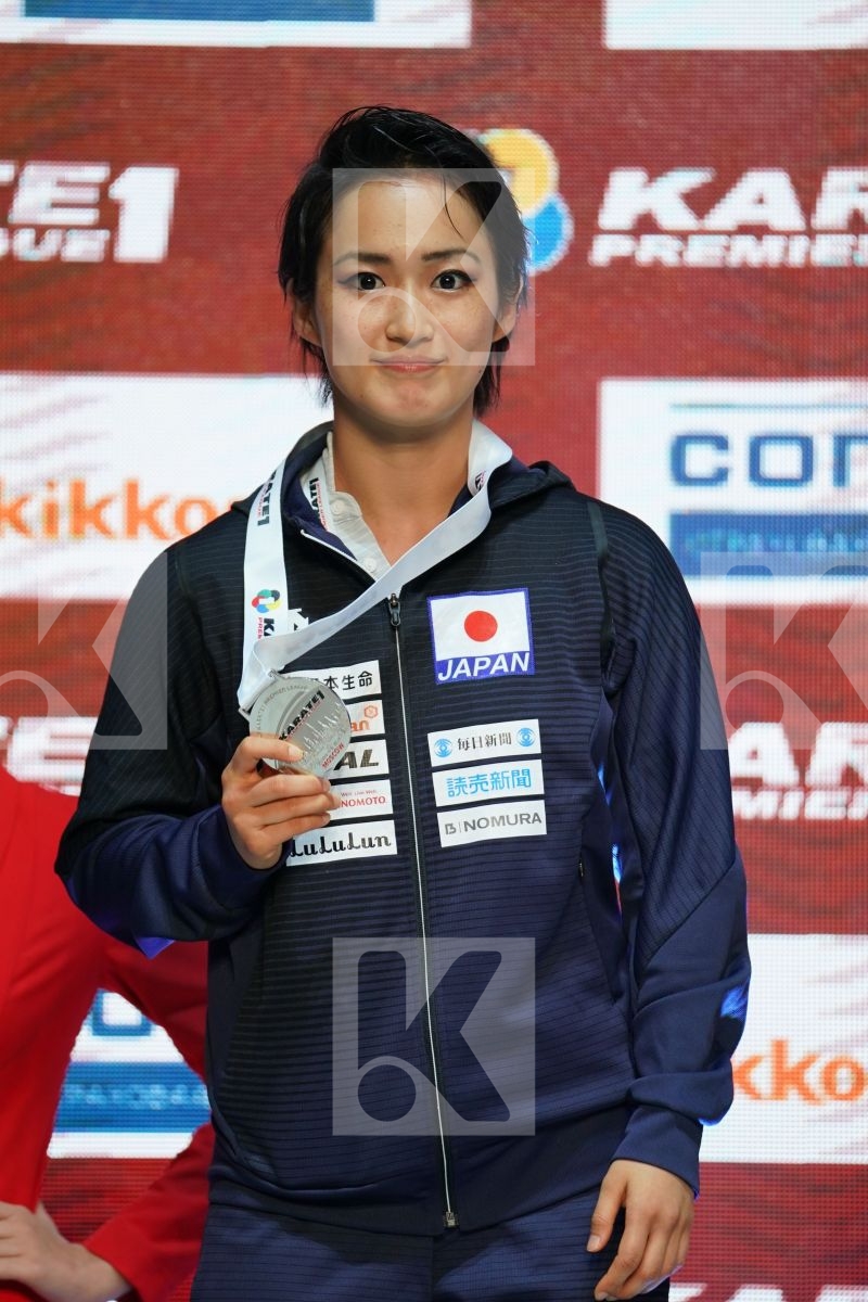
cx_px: 434
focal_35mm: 292
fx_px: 10560
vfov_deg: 7.1
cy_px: 651
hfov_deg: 4.7
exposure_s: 1/250
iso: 400
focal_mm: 195
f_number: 2.8
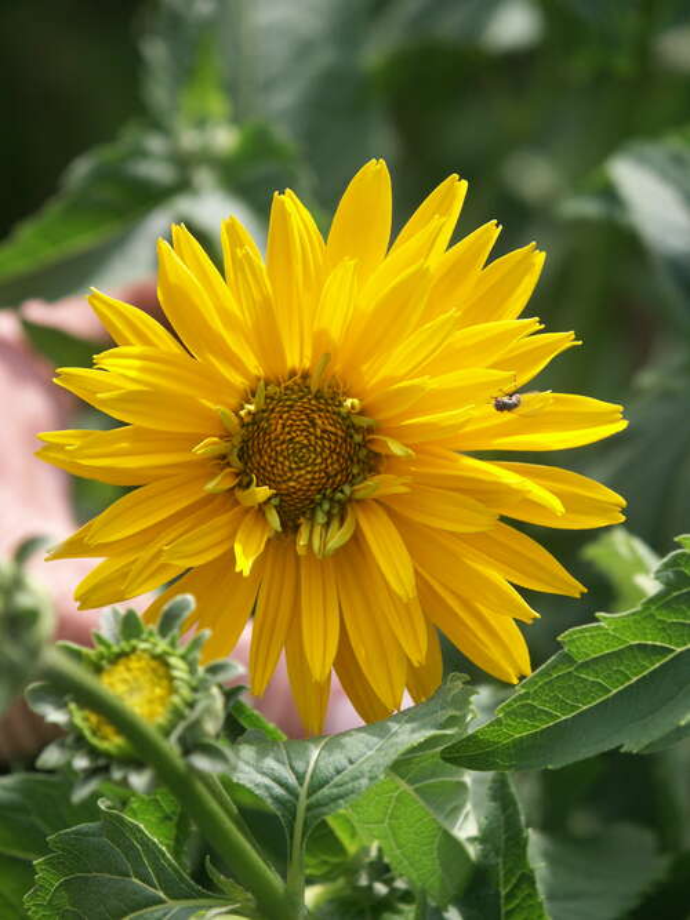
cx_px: 345
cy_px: 460
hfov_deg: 8.9
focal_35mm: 167
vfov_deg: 11.8
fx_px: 4440
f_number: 3.5
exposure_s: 1/500
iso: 100
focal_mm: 42.2
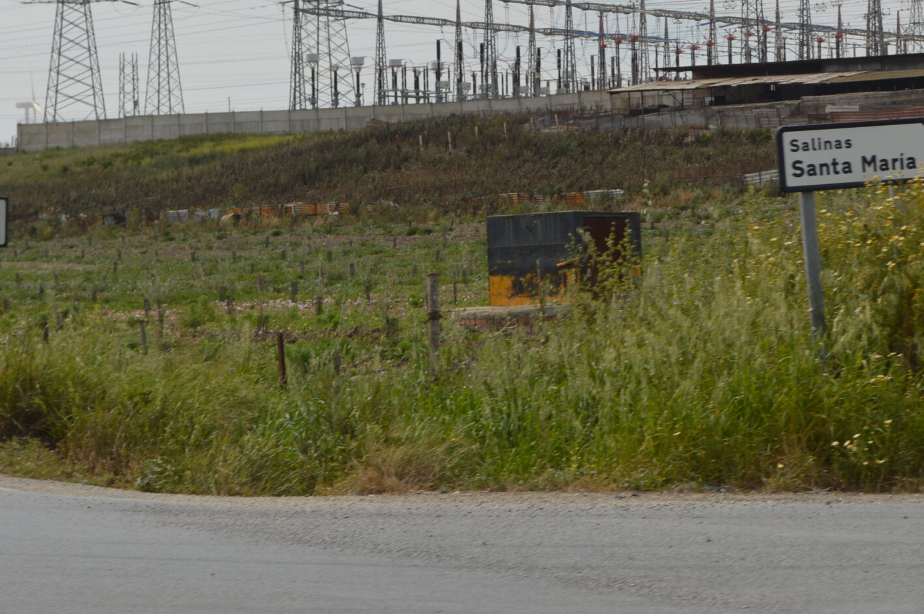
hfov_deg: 13.7
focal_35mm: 150
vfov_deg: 9.1
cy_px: 68
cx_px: 681
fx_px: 3844
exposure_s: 1/320
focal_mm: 55
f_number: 9
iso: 100
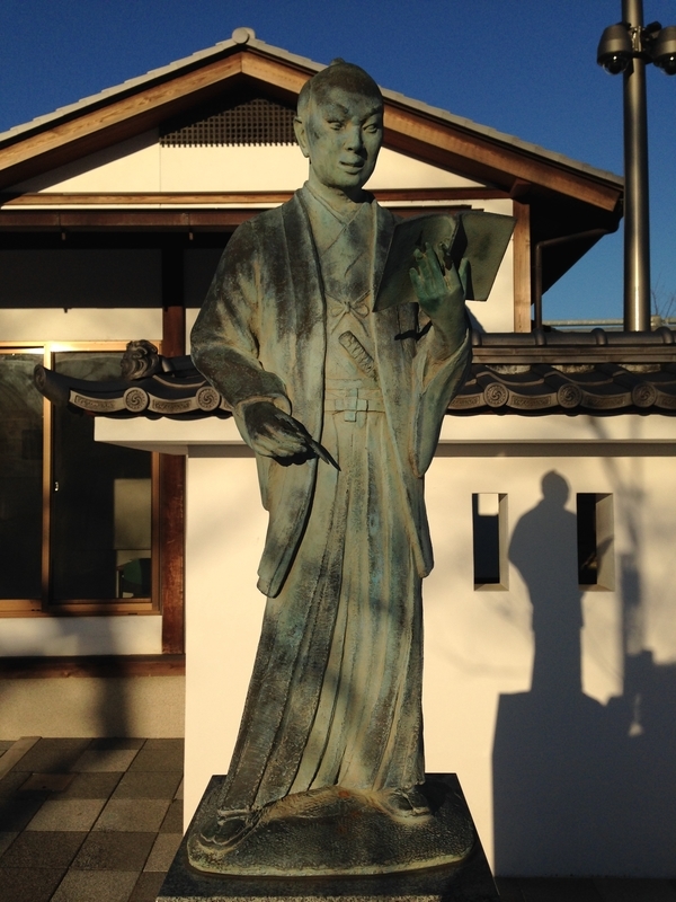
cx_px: 338
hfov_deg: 42.9
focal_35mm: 33
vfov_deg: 55.4
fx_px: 859
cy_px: 451
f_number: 2.4
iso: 50
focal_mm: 4.12
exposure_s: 1/3390
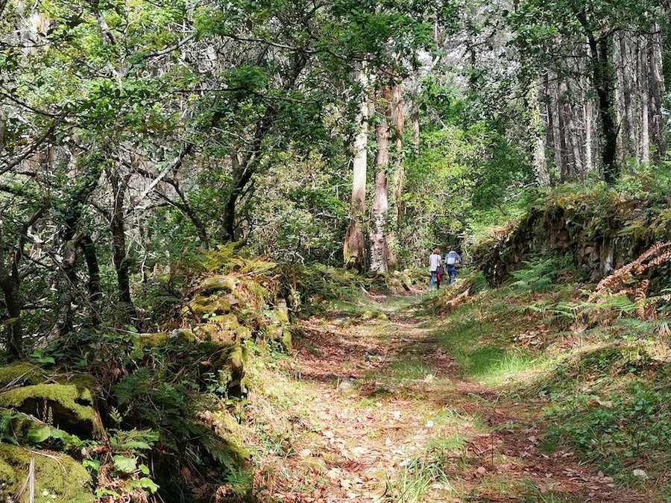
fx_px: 1047
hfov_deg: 35.5
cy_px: 252
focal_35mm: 54
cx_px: 336
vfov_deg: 27.0
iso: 50
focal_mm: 4.75
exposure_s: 1/664
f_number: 2.4
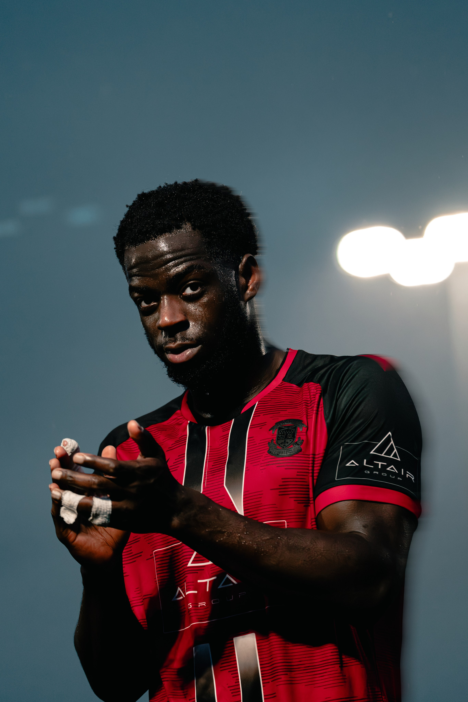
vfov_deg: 10.3
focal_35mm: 200
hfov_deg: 6.9
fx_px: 3900
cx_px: 234
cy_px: 351
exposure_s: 1/1250
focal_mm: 200
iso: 8000
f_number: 2.8
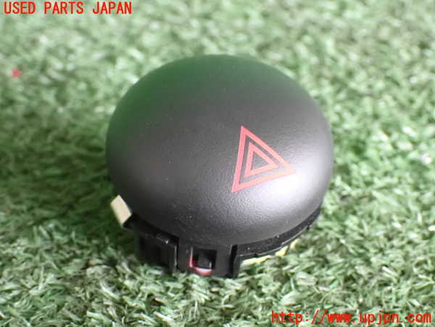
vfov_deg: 20.7
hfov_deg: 27.4
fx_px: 892
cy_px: 164
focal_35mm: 71
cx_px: 218
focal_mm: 12.73
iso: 2000
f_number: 3.9
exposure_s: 1/60
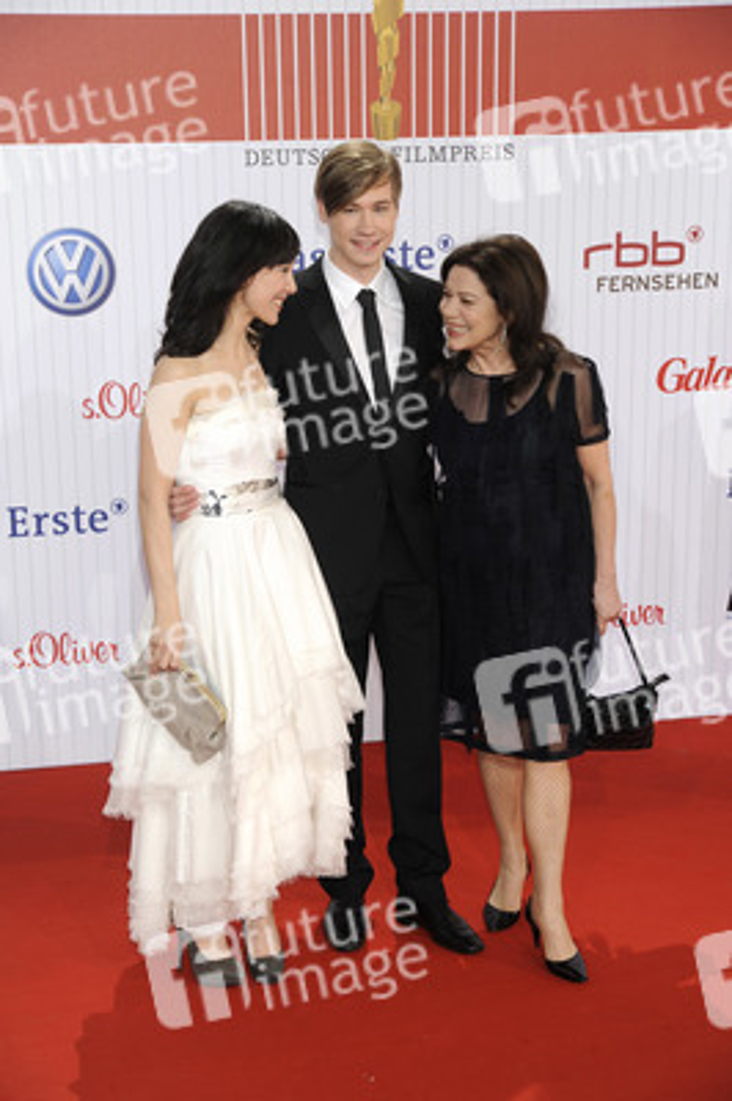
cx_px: 366
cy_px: 550
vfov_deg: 32.4
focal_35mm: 62
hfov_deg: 21.9
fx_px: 1894
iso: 320
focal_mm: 62
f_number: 5.6
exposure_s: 1/160
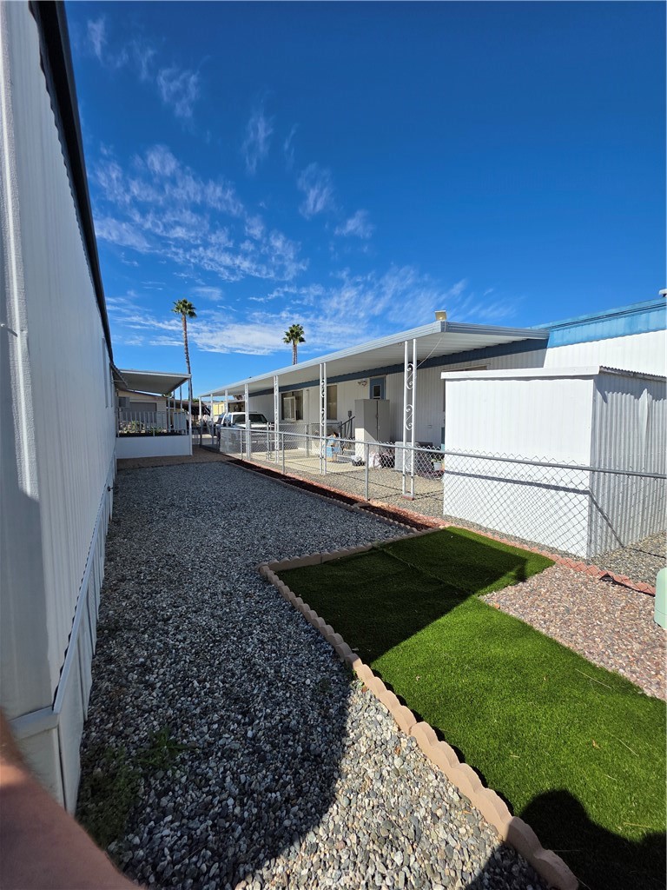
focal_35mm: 13
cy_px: 445
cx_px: 334
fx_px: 334
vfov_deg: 106.2
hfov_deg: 89.9
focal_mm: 2.2
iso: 40
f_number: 1.9
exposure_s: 1/3291
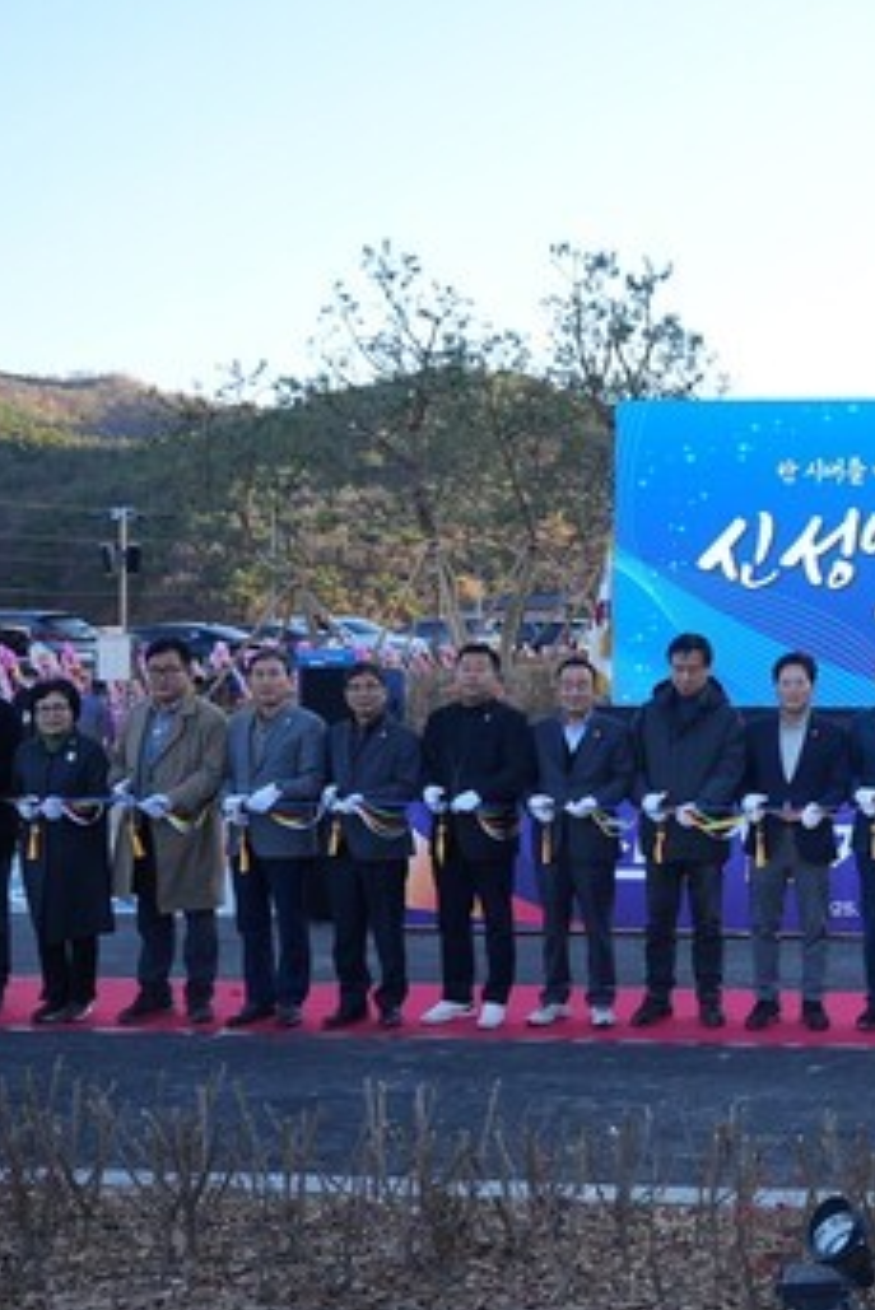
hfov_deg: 28.8
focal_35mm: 42
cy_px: 728
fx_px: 1530
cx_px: 974
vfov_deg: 46.3
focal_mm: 24
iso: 100
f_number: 2.8
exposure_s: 1/250
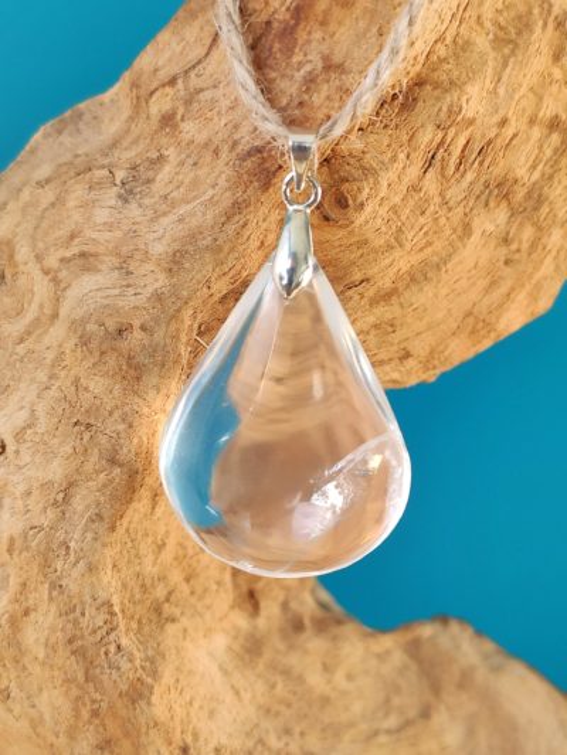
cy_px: 378
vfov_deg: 67.3
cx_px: 284
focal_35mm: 26
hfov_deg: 53.1
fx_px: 568
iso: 112
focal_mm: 4.77
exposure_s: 1/122
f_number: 1.75
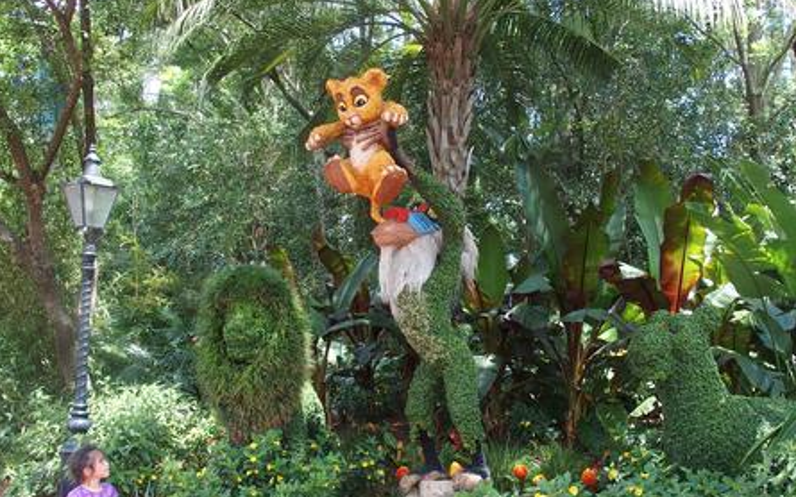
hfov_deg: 62.9
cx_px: 399
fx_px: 651
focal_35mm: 30
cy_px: 266
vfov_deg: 41.8
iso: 100
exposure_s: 1/125
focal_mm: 6
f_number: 3.5
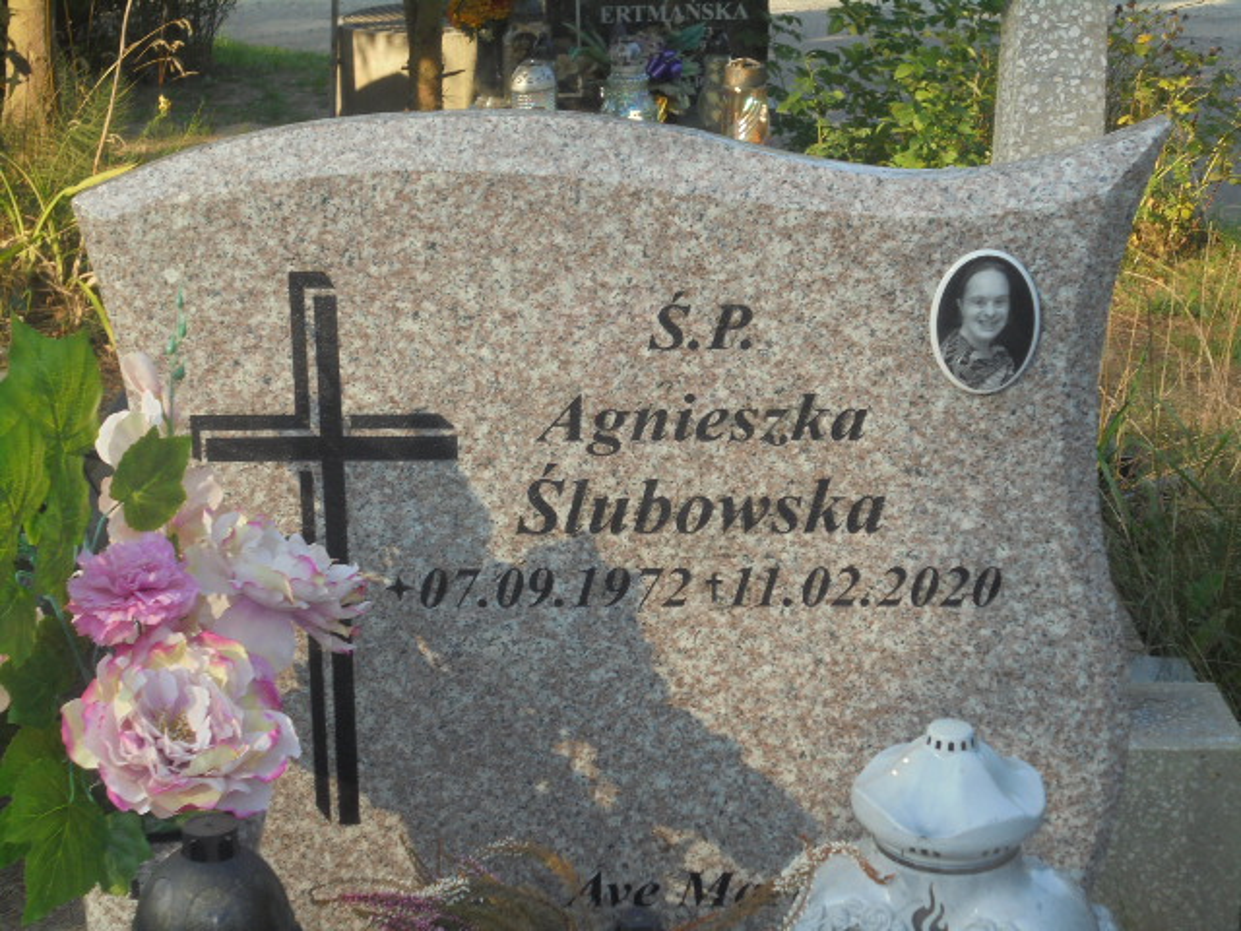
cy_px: 466
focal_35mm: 73
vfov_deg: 20.2
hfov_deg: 26.7
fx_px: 2617
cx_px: 620
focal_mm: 13.1
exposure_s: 1/125
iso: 100
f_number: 6.1
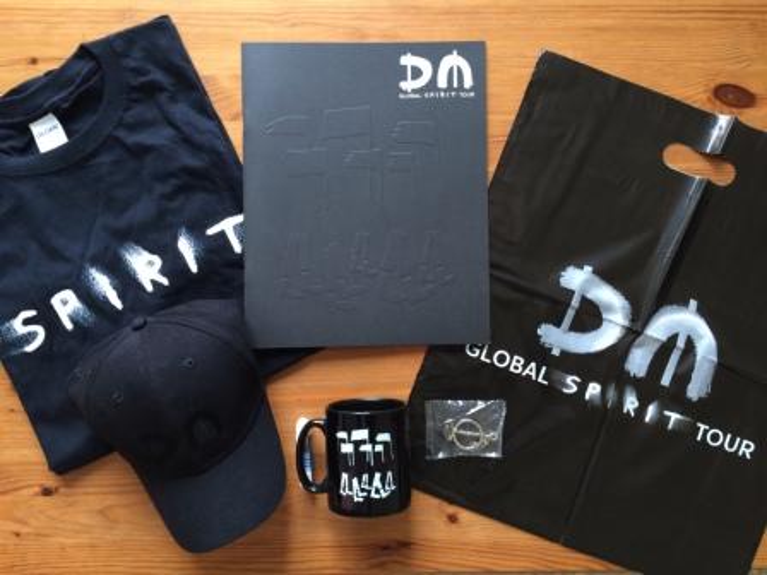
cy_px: 288
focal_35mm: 29
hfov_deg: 61.7
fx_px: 643
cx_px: 384
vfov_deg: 48.2
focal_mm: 4.15
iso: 50
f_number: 2.2
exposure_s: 1/33
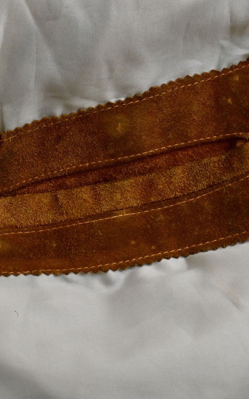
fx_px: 588
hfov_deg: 23.8
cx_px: 92
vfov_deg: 37.1
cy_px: 139
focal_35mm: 54
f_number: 6.3
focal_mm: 22.5
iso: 1000
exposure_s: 1/160
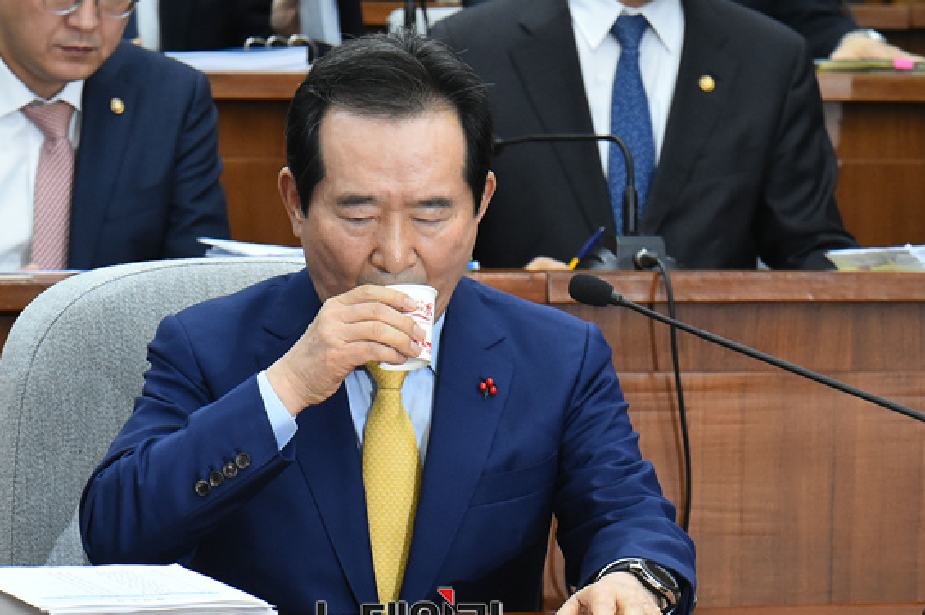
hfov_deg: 7.3
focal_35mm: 283
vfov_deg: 4.9
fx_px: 7267
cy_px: 342
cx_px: 403
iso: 6400
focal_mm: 250
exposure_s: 1/250
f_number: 13
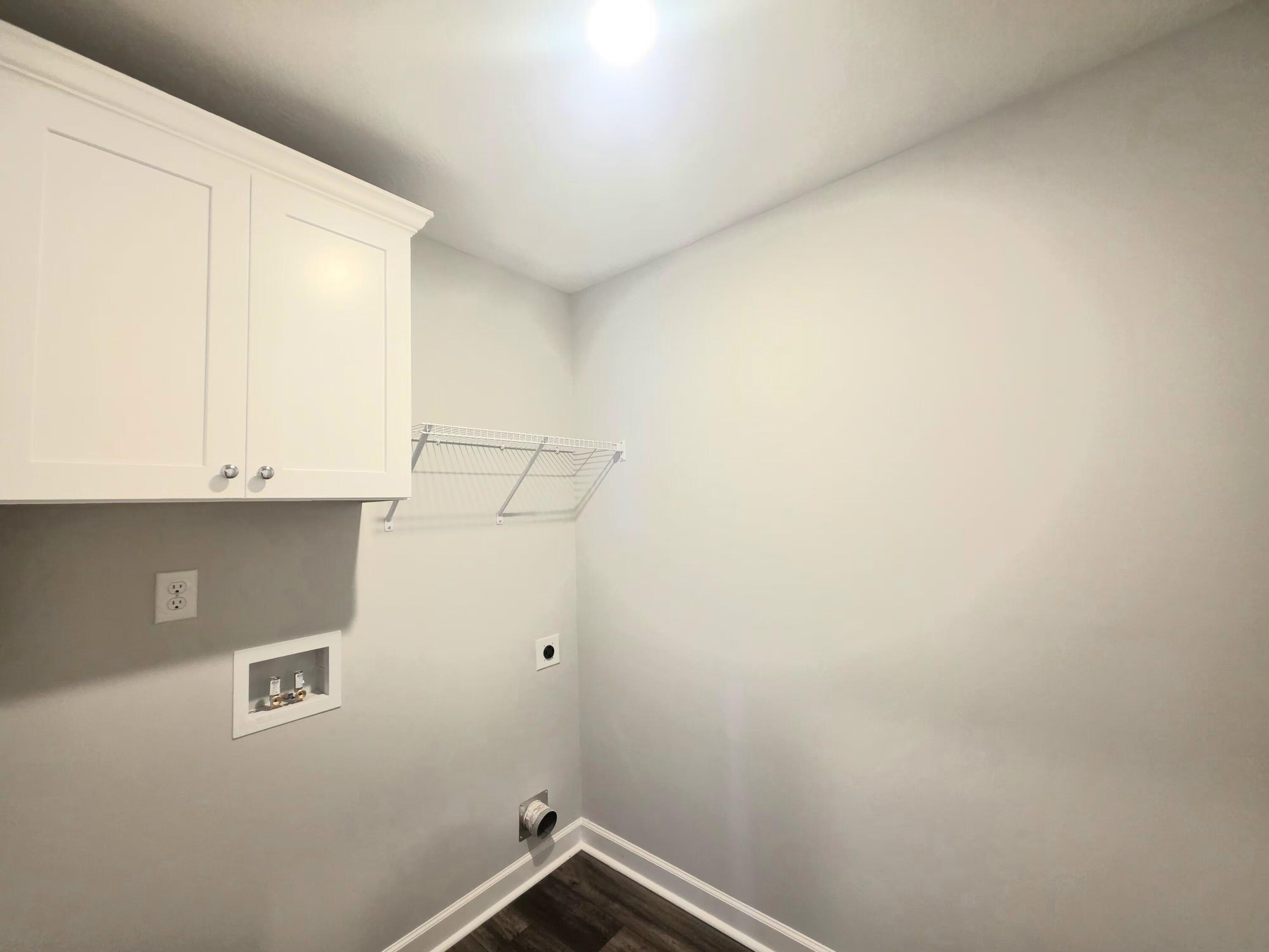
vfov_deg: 89.9
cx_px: 634
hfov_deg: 106.2
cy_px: 476
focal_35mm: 13
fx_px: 477
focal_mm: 2.2
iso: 160
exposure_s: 1/60.2
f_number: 1.9
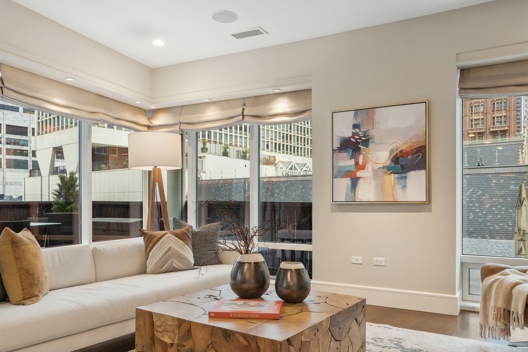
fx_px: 396
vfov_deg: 47.7
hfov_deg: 67.3
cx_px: 280
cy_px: 209
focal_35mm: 27
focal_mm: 16
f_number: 7.1
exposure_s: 1/8
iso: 320
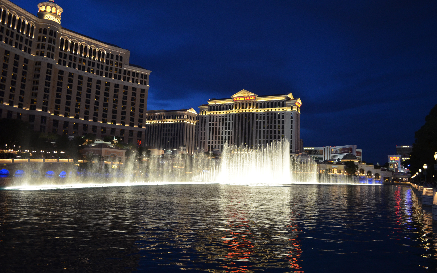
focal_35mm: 28
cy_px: 128
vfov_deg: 44.5
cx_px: 218
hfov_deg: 66.5
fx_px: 333
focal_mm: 18
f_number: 3.5
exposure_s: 1/30
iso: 1000
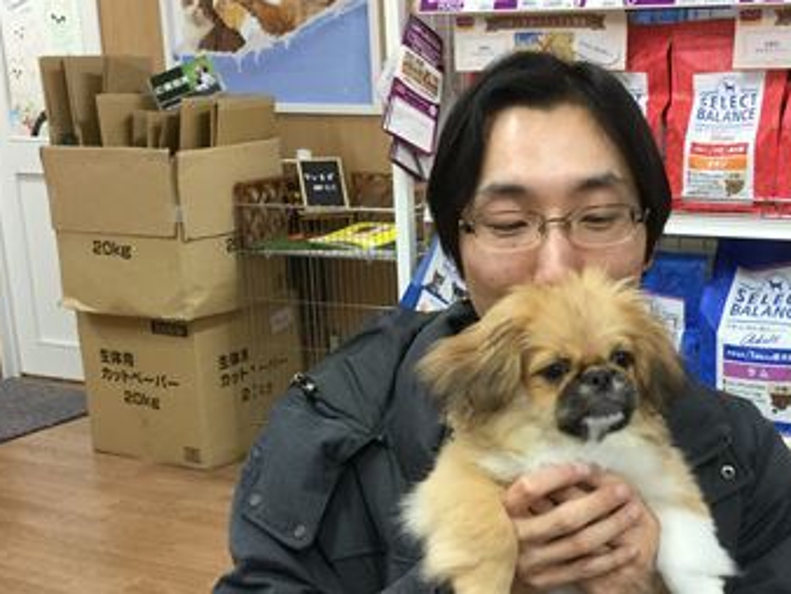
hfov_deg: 34.7
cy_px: 449
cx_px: 503
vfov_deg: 26.2
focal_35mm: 55
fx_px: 1258
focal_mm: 3.3
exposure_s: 1/33
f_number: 2.4
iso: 64
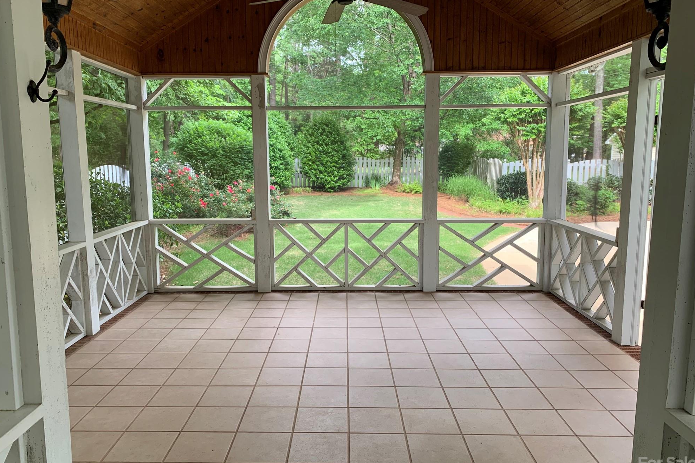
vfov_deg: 46.4
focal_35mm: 28
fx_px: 541
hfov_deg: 65.5
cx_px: 339
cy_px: 228
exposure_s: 1/121
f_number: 1.8
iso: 50
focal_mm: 4.25
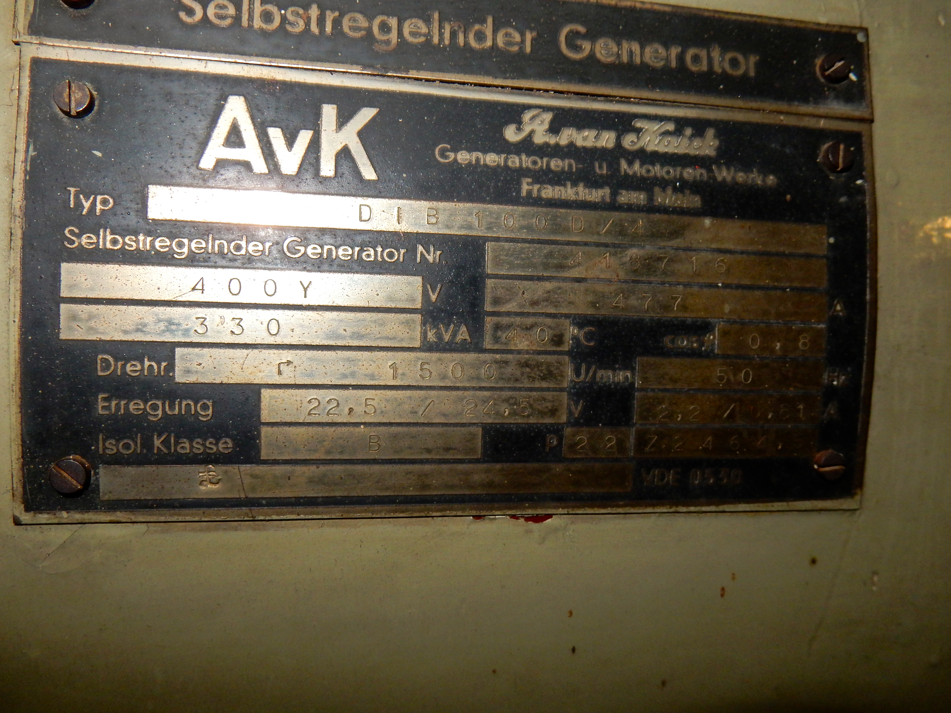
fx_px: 687
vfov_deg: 54.9
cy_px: 356
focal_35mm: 25
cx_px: 476
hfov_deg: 69.4
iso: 200
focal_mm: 4.5
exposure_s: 1/30
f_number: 3.7
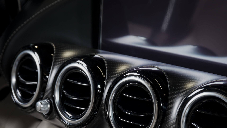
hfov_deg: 12.8
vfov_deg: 7.2
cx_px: 131
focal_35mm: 168
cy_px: 100
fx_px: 1011
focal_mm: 120
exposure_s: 1/160
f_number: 11
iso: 320
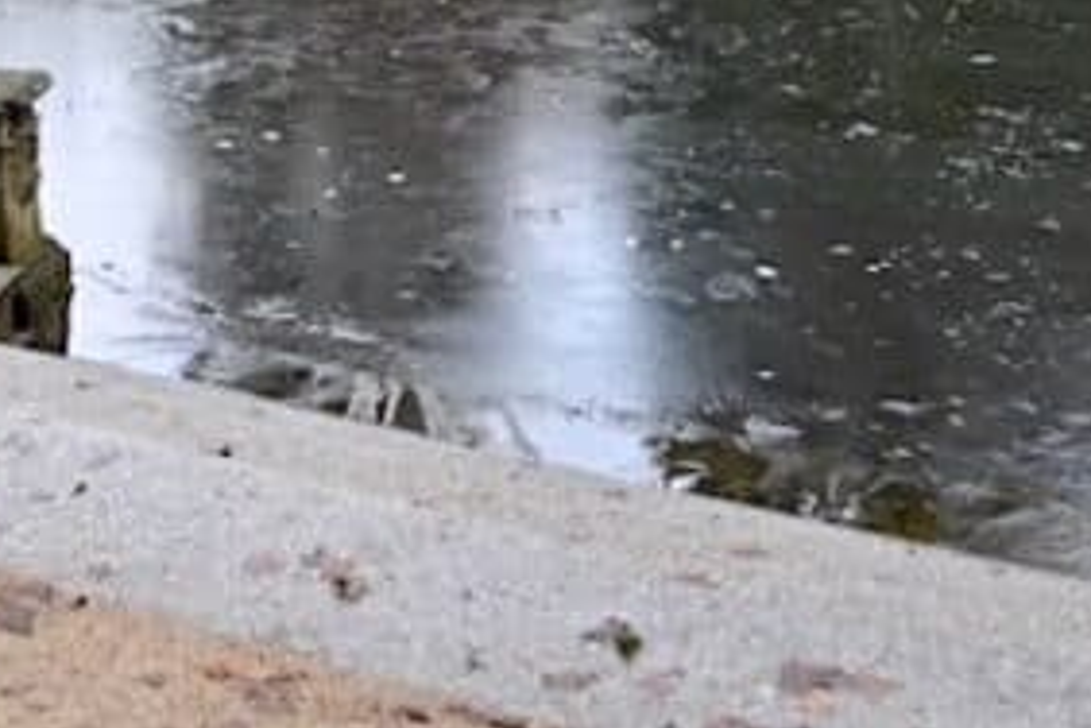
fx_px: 2636
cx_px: 70
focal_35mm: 87
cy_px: -484
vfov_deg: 14.3
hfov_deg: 22.7
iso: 280
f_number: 4
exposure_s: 1/250
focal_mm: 24
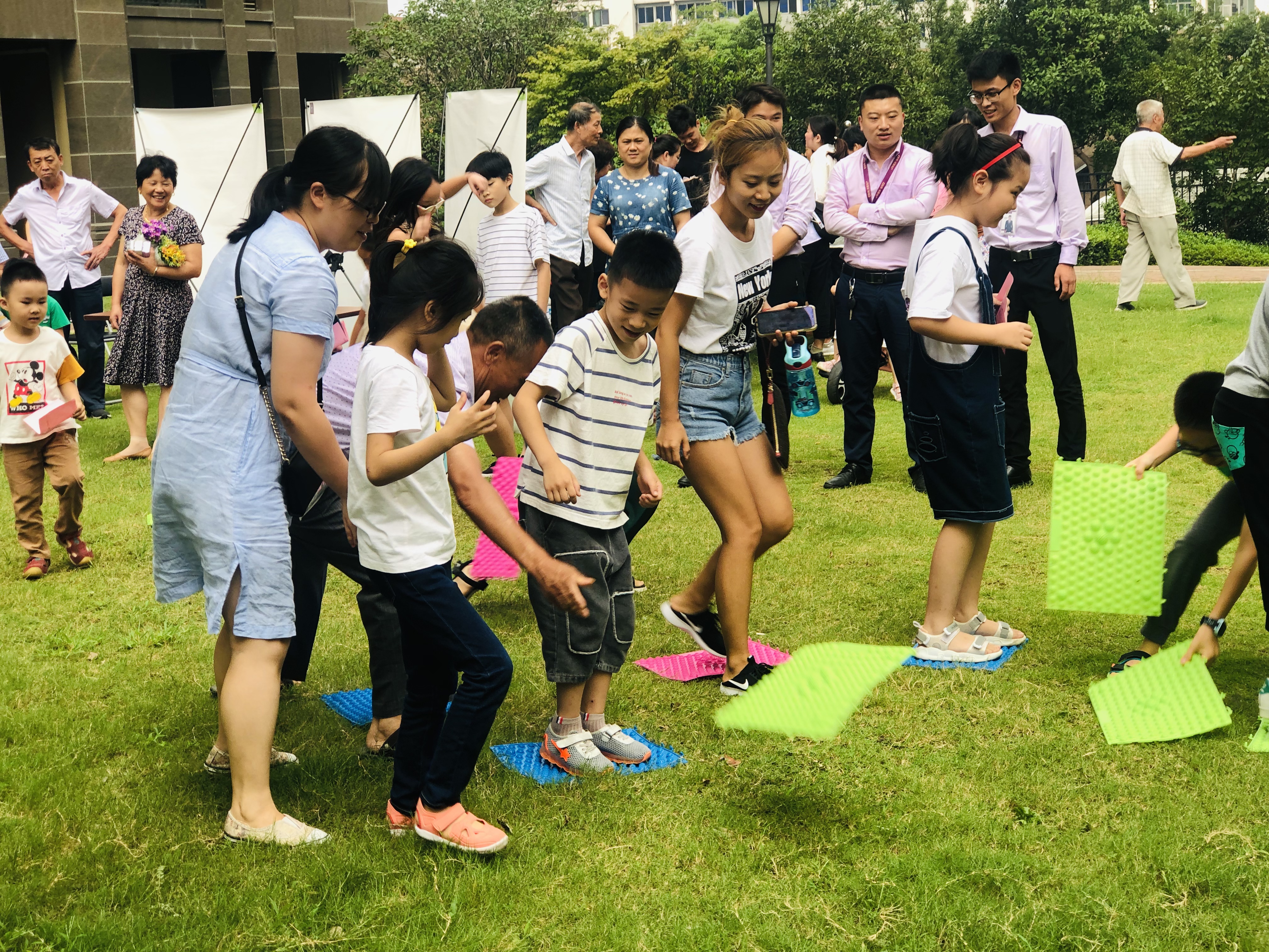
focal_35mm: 57
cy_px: 476
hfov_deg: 33.8
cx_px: 634
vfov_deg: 25.7
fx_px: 2090
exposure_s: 1/120
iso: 25
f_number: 2.8
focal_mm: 6.6
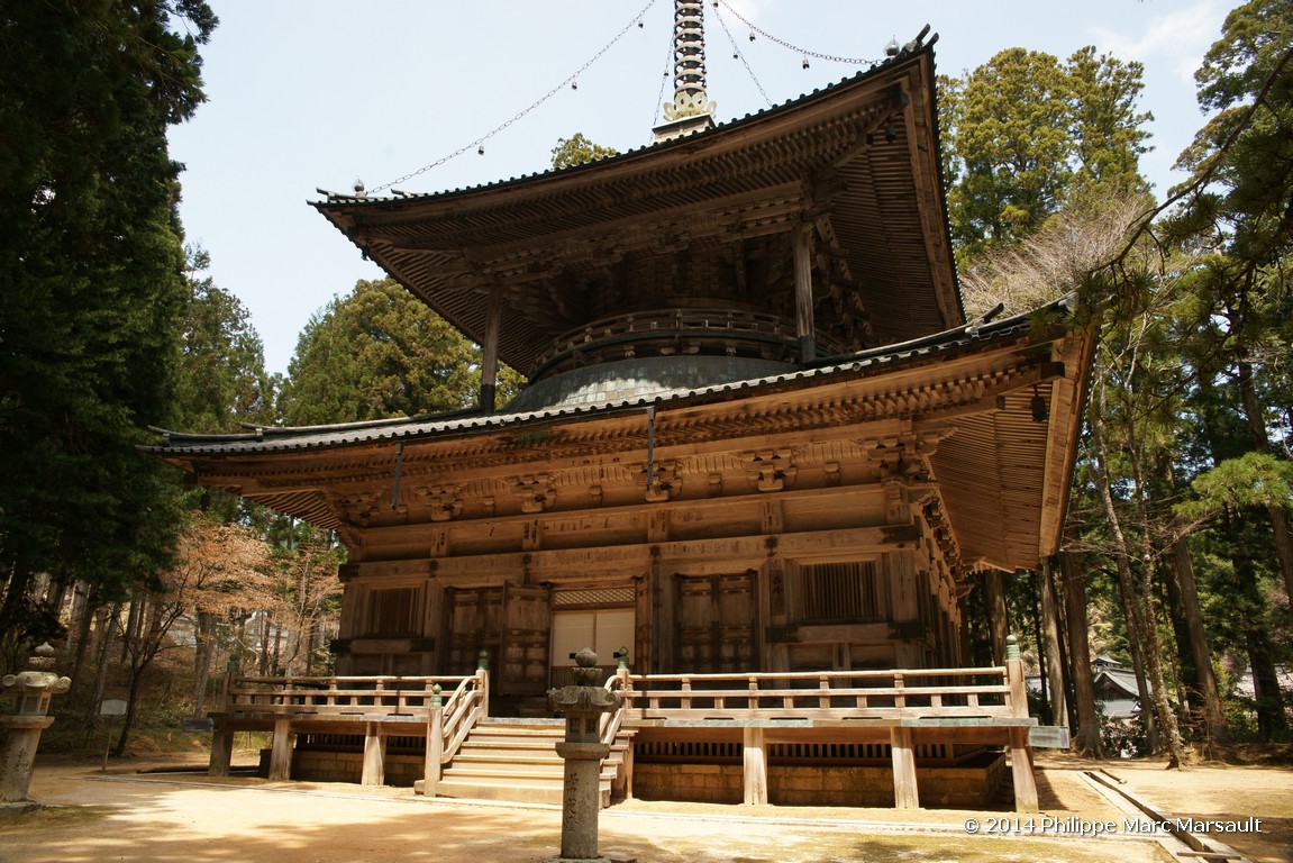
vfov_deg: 53.2
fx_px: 862
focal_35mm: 24
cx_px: 646
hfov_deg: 73.7
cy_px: 432
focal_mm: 24
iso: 400
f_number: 11
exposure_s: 1/125
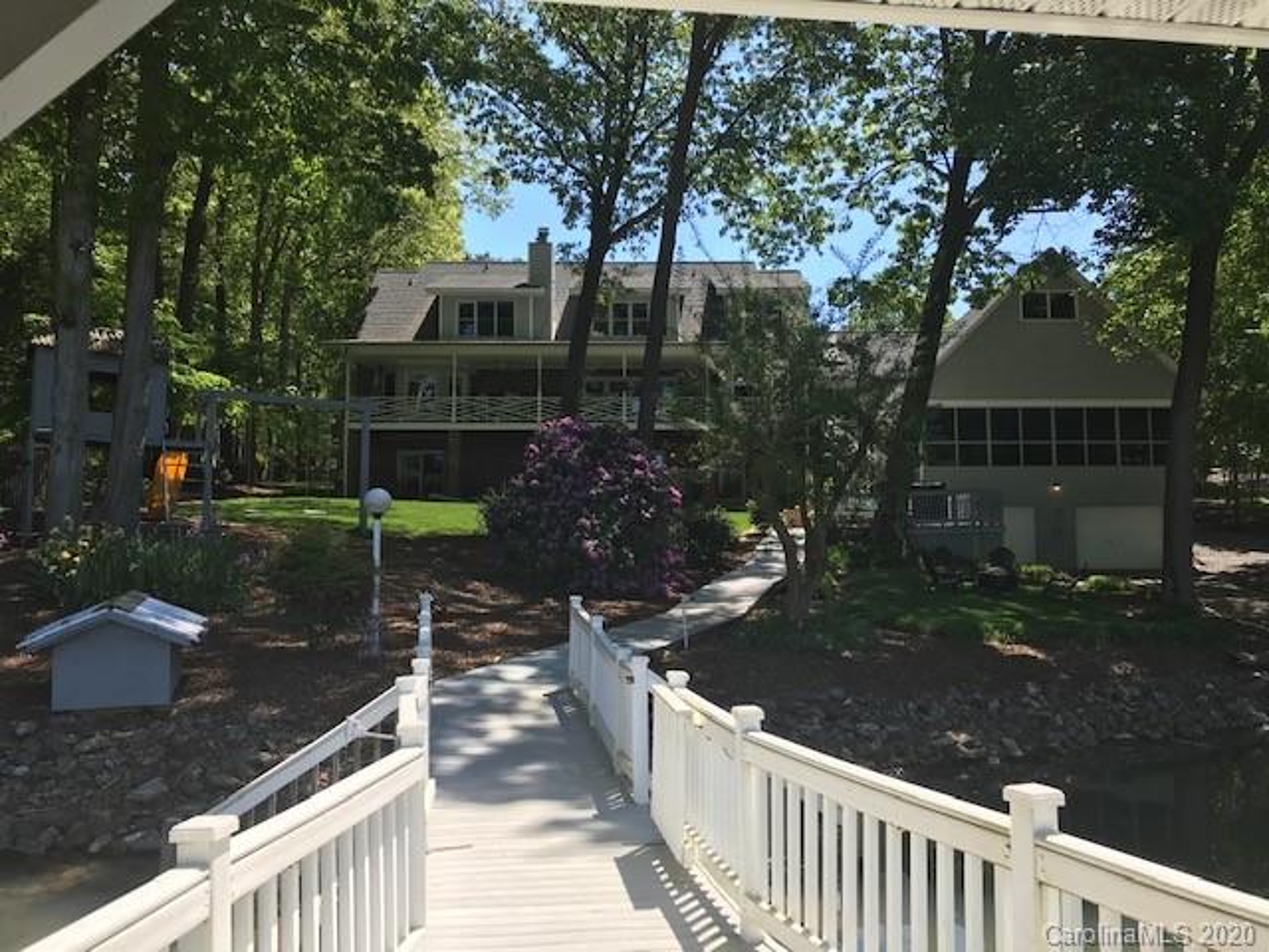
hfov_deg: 63.4
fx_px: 1026
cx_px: 634
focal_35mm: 28
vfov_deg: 49.7
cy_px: 476
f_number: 1.8
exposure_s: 1/1064
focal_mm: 3.99
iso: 20
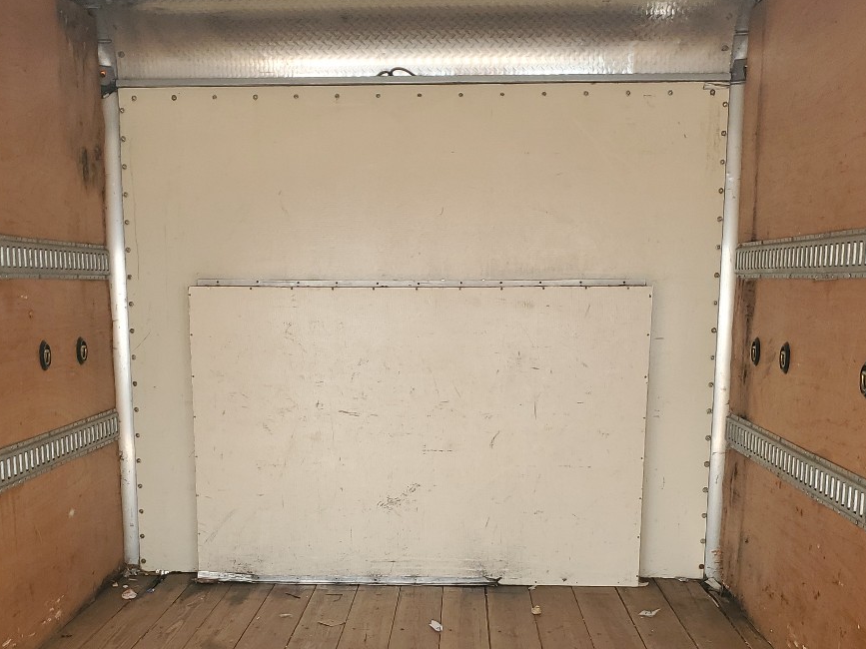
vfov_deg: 29.2
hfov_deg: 39.6
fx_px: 1201
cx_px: 386
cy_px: 561
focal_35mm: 48
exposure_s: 1/189
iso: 50
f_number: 1.5
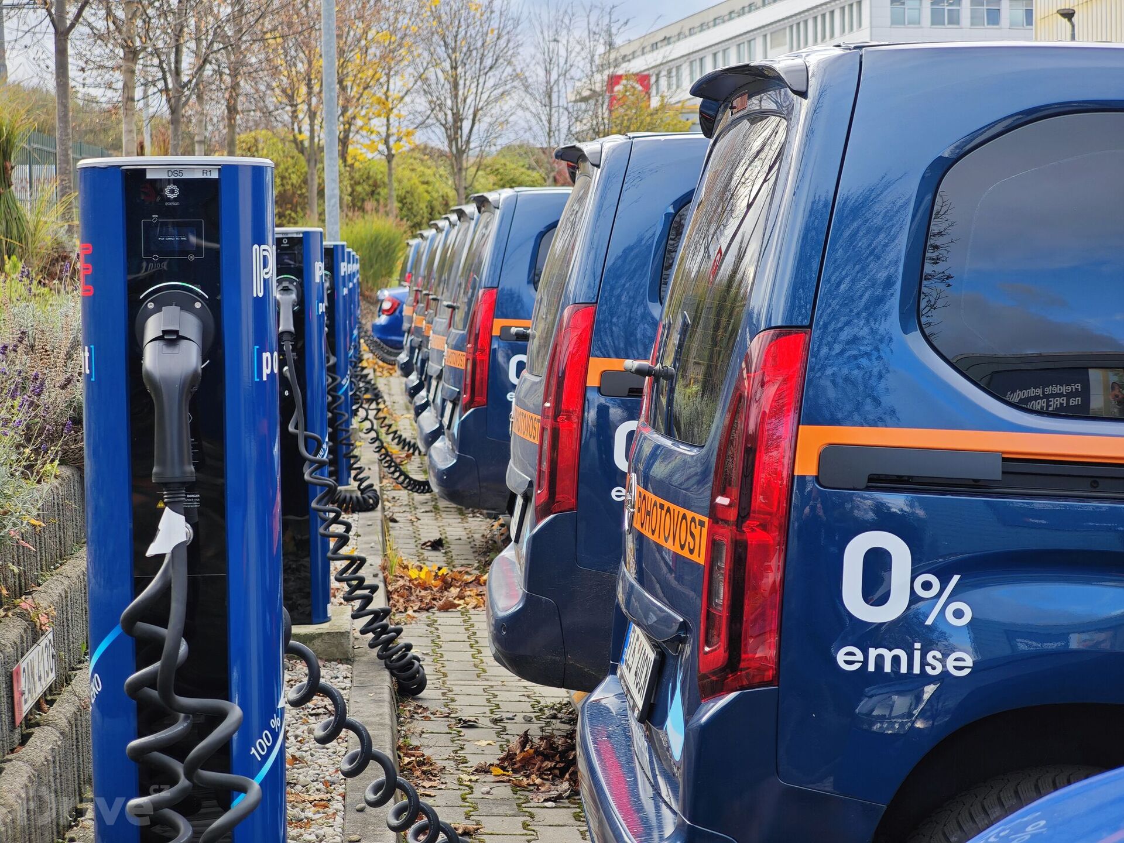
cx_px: 562
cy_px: 422
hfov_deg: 26.0
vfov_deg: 19.6
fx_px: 2435
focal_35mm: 75
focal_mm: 12.28
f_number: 1.8
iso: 50
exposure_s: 1/612
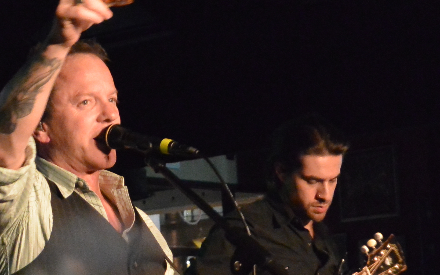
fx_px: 1811
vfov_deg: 8.7
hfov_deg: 13.8
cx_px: 73
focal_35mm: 151
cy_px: 163
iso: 3200
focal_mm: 30
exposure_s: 1/10
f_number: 5.6
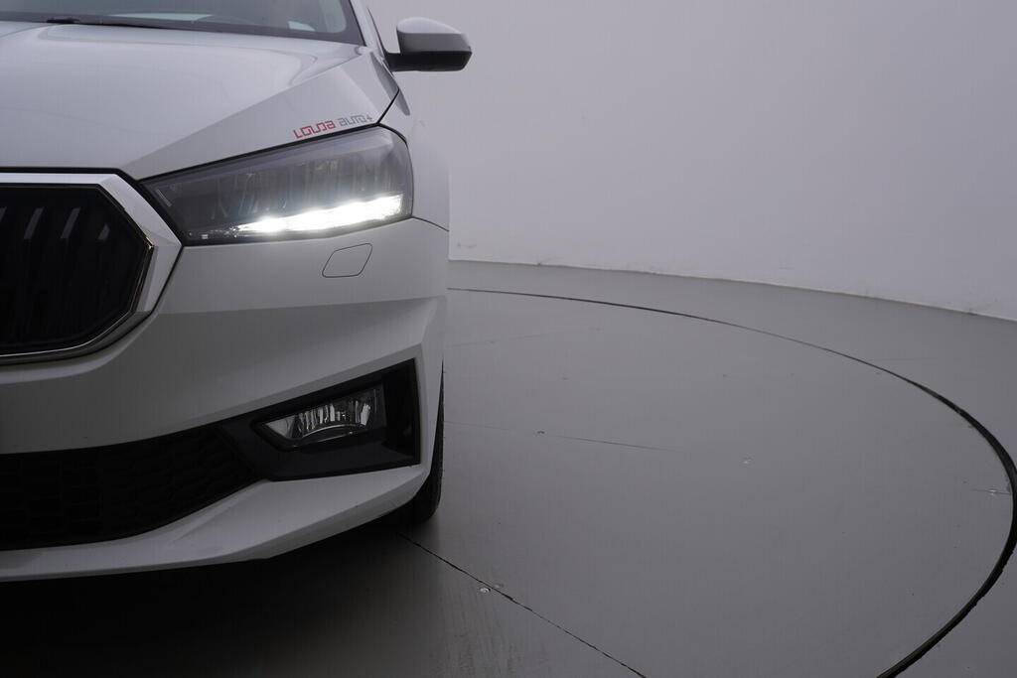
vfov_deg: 36.9
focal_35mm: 36
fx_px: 1017
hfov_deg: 53.1
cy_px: 339
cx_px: 508
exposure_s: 1/125
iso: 125
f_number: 5
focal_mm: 24
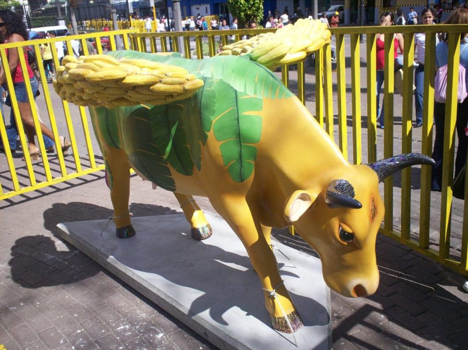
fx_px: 486
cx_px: 234
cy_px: 175
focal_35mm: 36
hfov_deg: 51.4
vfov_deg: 39.6
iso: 100
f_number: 4.5
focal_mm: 6
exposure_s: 1/440
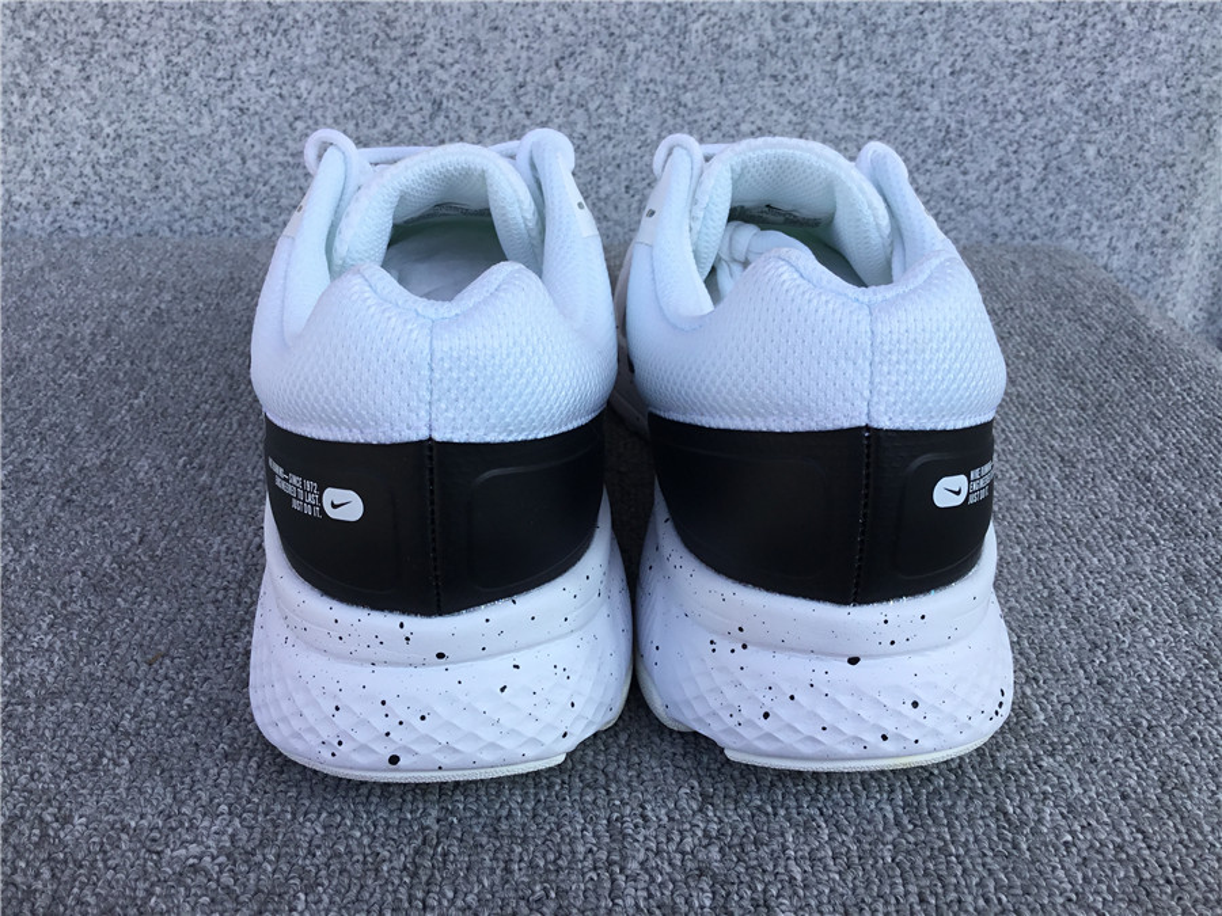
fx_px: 1094
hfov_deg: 58.4
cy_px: 458
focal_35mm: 31
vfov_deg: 45.4
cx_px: 611
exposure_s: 1/375
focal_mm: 3.3
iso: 25
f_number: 2.4
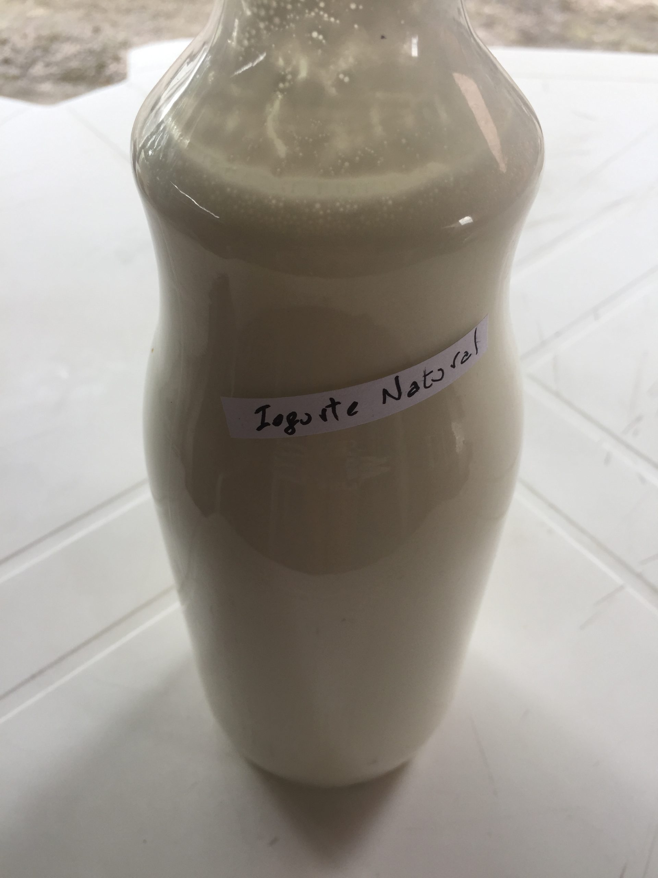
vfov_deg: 61.7
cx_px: 329
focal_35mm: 29
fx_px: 735
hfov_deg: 48.2
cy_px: 439
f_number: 2.2
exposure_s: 1/120
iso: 32
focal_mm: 4.15
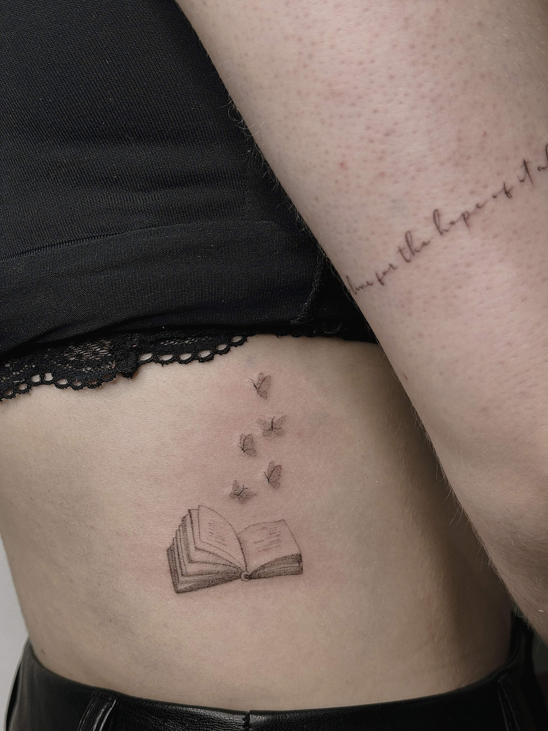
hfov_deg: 30.3
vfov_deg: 39.7
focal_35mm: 48
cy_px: 366
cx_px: 274
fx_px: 1013
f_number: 1.78
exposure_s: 1/269
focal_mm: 6.86
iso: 64
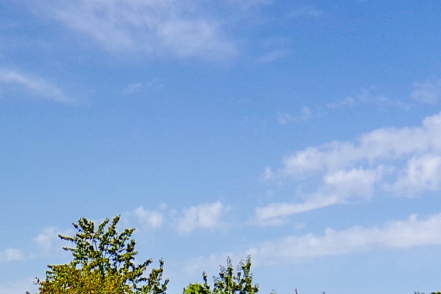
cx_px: -60
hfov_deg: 23.8
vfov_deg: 15.3
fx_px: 968
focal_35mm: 79
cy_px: 500
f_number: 11
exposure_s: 1/60
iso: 100
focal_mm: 12
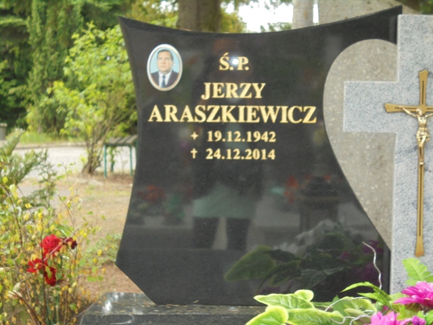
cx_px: 216
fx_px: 1176
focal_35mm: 94
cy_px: 162
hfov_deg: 20.9
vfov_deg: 15.7
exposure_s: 1/60
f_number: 4.7
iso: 100
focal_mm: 16.9
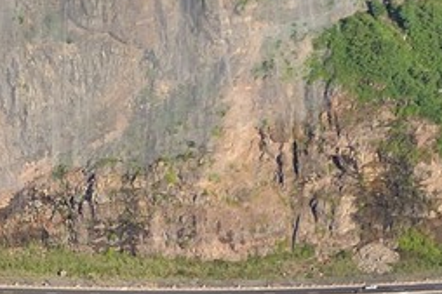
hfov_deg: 6.1
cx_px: 1249
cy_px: -353
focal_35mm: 315
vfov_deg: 4.3
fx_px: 3865
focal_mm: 50
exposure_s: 1/800
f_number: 6.3
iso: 400
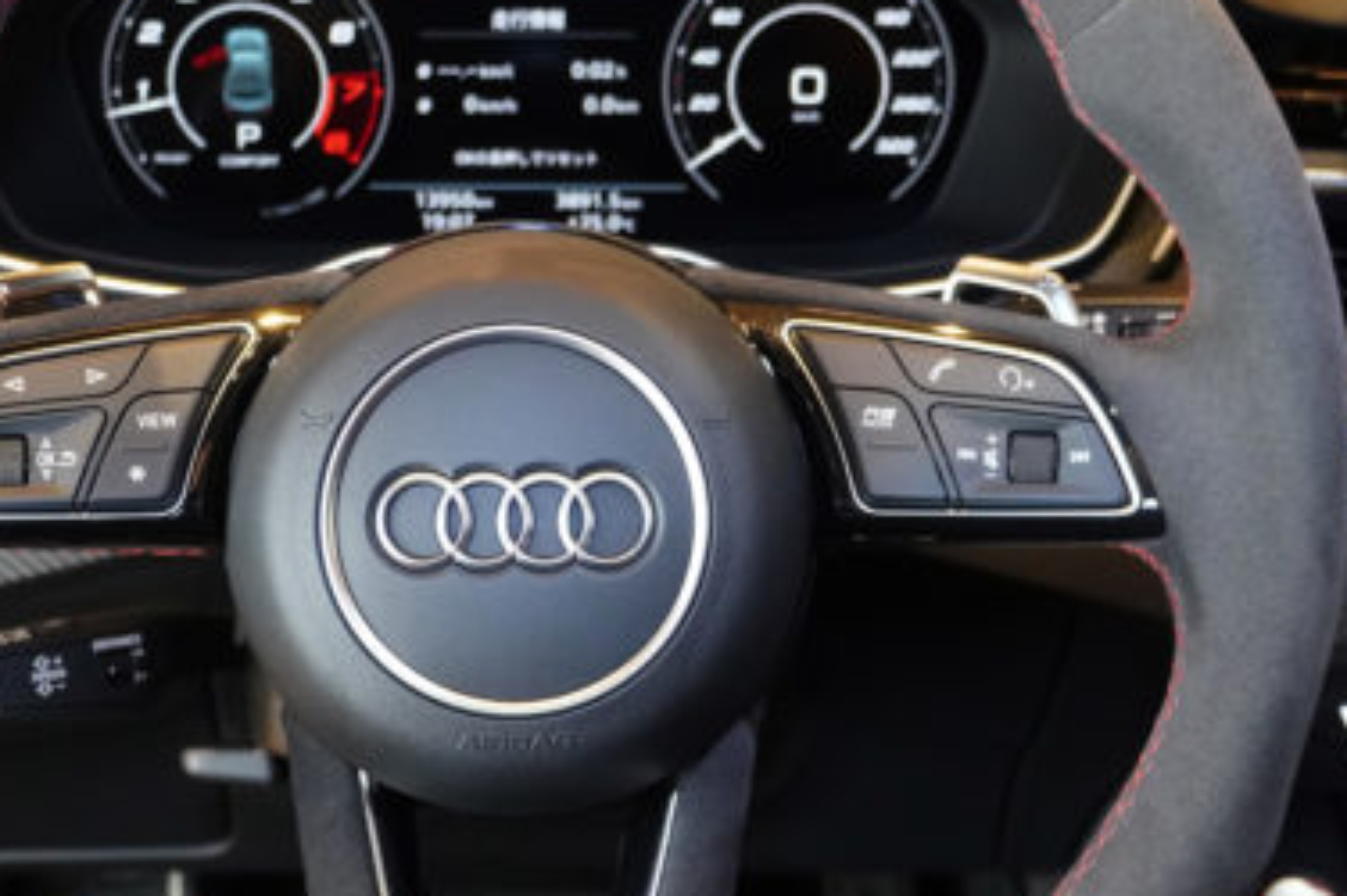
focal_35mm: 65
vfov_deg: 20.9
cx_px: 537
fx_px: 2430
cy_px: 428
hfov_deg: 30.9
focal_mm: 22
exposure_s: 1/160
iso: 5000
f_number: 4
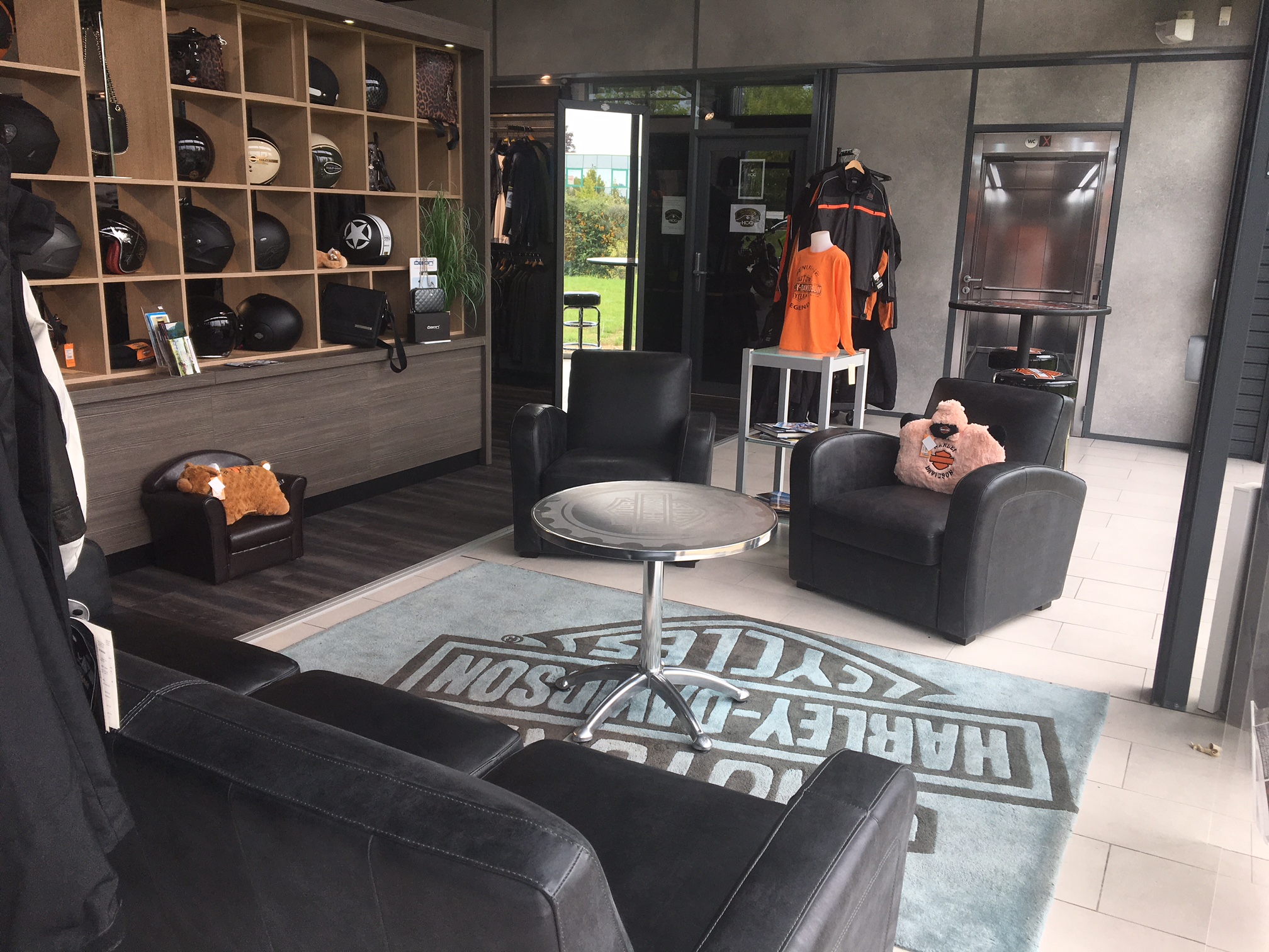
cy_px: 476
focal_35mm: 29
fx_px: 1063
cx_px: 634
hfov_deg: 61.7
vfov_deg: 48.2
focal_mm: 4.15
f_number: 2.2
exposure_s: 1/195
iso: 25
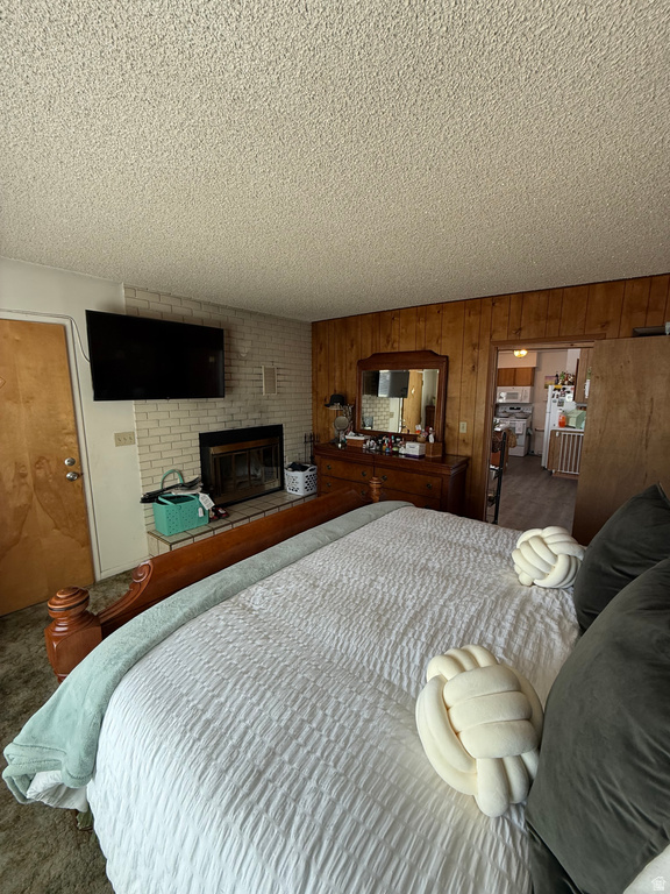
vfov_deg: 102.1
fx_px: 361
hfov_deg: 85.7
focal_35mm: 14
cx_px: 335
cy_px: 447
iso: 125
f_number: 2.2
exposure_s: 1/99
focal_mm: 2.22
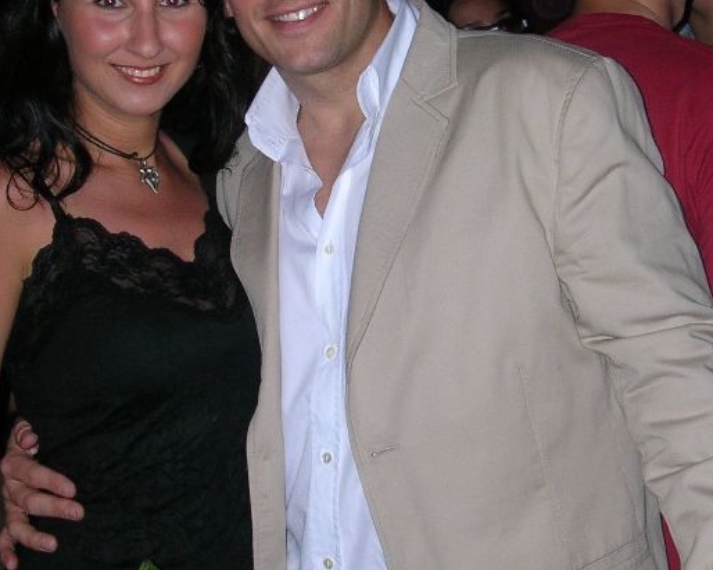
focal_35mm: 76
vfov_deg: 20.1
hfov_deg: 25.0
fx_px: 1603
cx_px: 445
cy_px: 182
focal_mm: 5.8
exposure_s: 1/60.1
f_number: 2.8
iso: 50
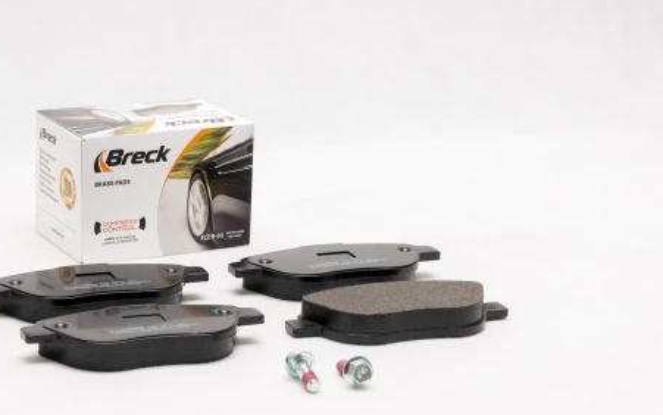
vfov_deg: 10.7
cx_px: 307
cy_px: 266
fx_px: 2205
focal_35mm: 122
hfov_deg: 17.1
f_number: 11
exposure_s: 1/200
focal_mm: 60
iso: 100
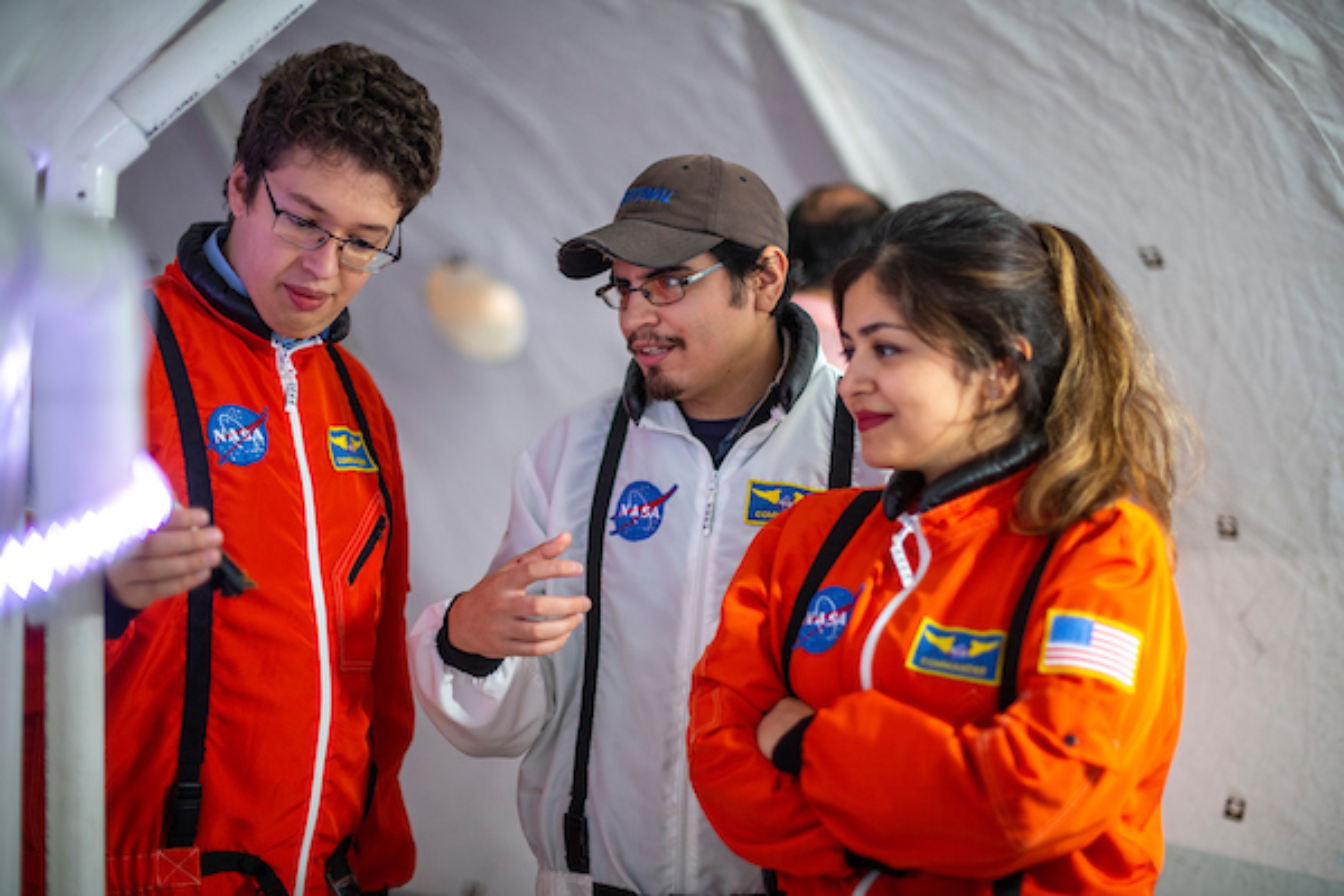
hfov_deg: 39.6
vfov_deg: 27.0
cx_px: 672
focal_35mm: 50
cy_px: 448
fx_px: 1867
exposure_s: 1/100
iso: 500
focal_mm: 50
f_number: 1.4
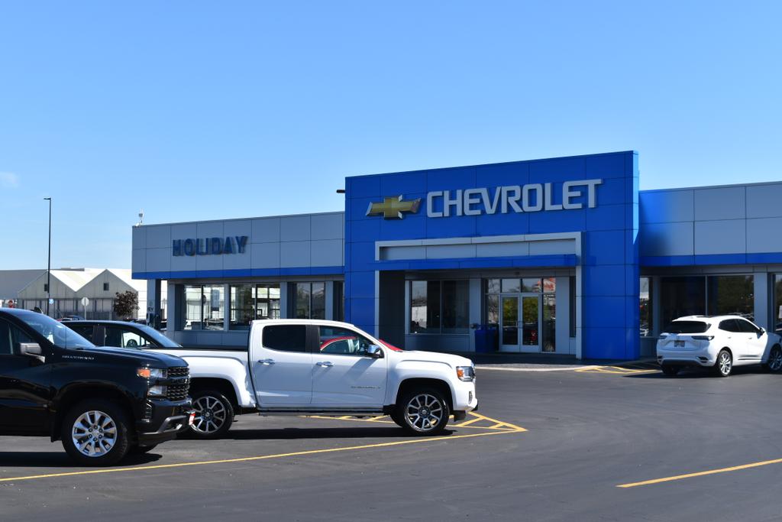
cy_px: 261
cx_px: 391
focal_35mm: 60
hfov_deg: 33.4
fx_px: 1303
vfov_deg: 22.6
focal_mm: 40
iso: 200
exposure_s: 1/400
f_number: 10
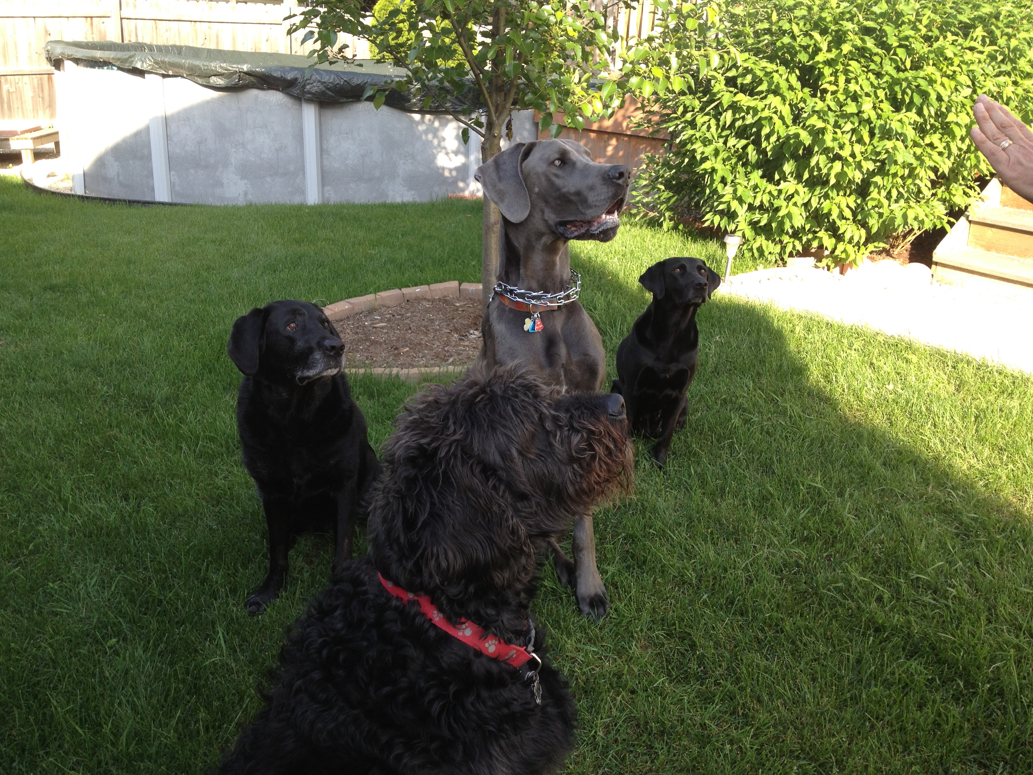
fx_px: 1044
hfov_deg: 52.6
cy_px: 388
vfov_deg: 40.7
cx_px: 516
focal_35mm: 35
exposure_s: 1/200
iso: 50
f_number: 2.4
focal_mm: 4.28
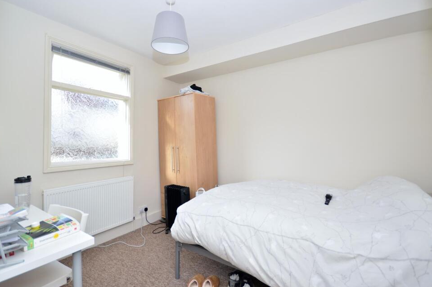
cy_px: 141
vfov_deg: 73.6
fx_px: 192
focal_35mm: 16
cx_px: 205
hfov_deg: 96.7
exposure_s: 1/80
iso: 100
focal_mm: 10
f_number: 5
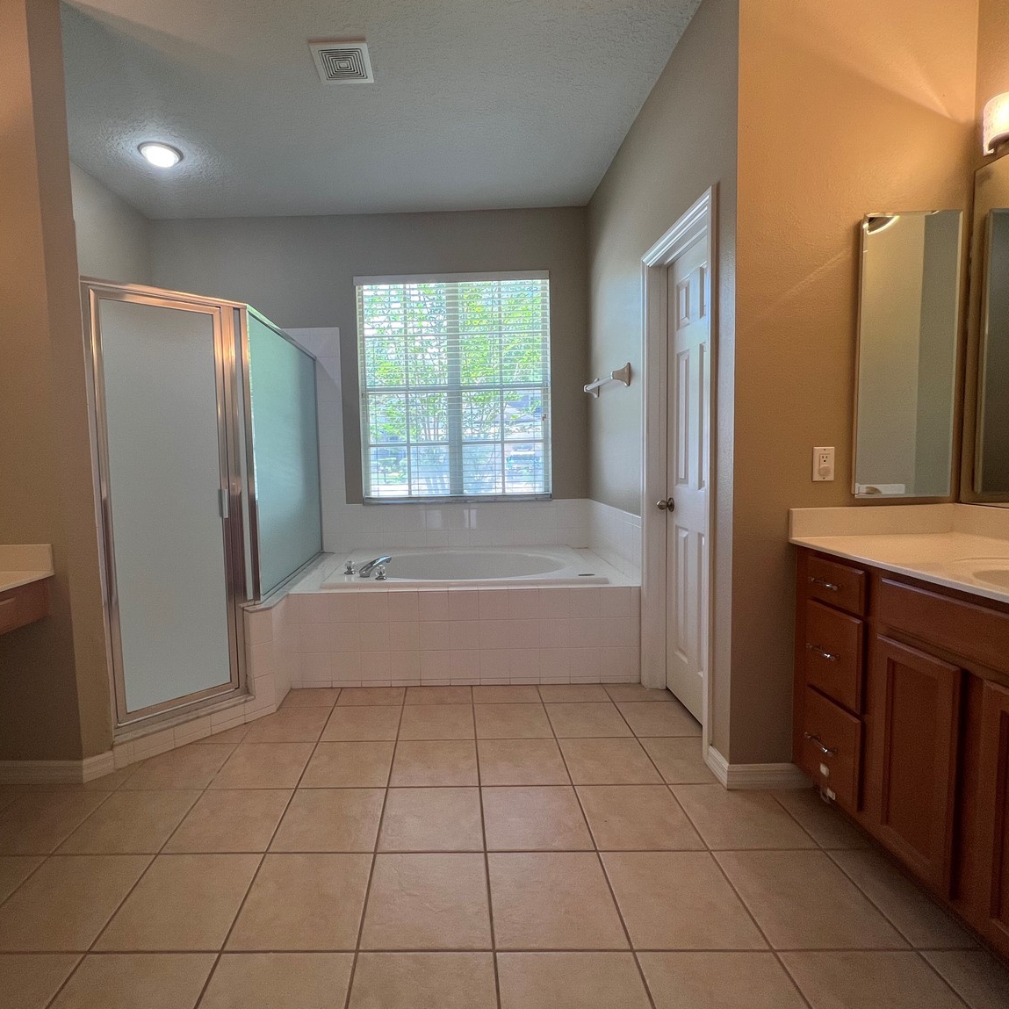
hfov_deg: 87.0
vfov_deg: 87.4
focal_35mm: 16
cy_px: 492
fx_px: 528
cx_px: 441
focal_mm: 1.57
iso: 80
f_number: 1.8
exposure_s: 1/120
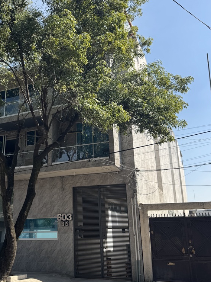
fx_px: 309
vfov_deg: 49.0
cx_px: 53
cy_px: 146
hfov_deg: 36.8
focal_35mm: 38
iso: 80
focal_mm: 6.76
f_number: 1.78
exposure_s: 1/1721
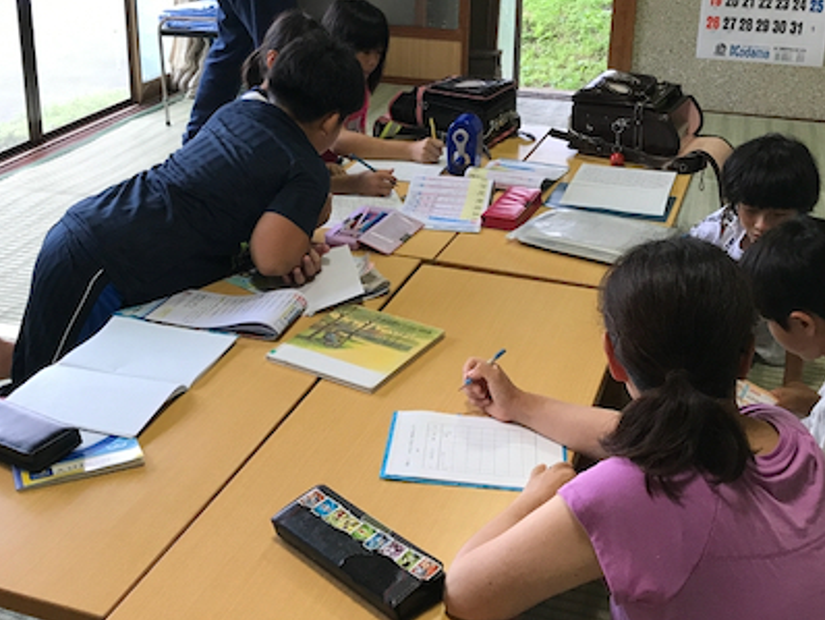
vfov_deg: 32.0
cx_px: 375
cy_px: 222
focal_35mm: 45
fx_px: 1073
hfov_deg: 42.0
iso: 25
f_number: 1.8
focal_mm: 3.99
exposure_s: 1/30
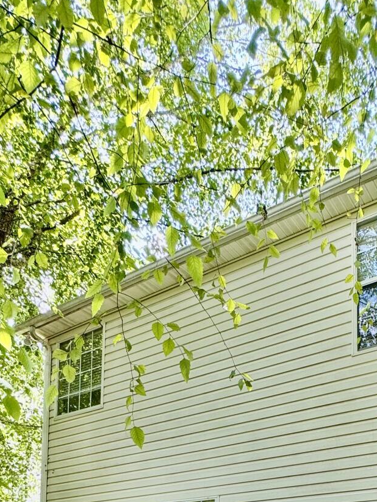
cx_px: 315
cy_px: 562
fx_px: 494
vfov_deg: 41.8
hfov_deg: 39.7
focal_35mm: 34
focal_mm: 2.22
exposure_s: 1/99
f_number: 2.2
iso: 50
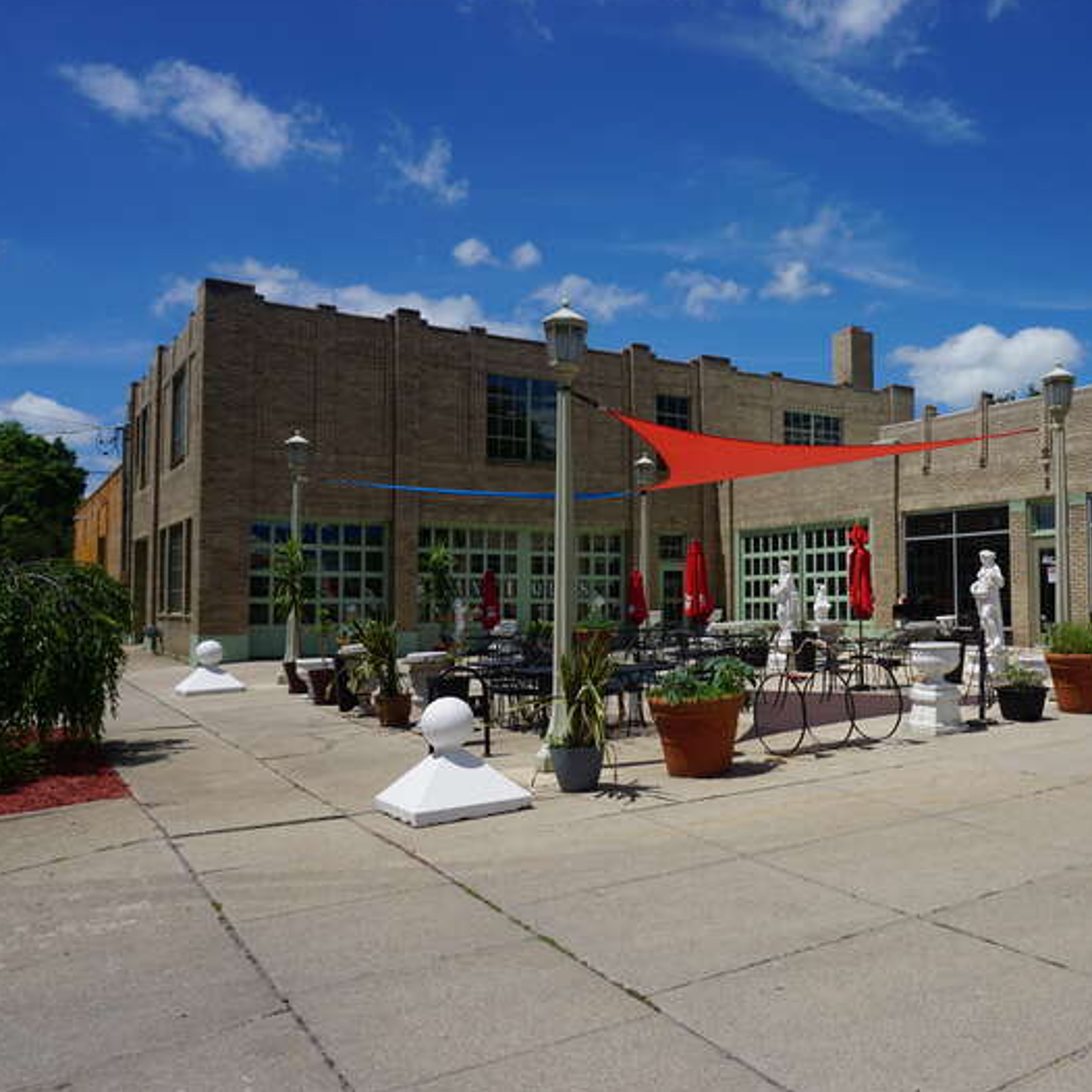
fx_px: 1106
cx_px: 787
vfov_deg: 52.5
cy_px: 543
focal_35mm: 31
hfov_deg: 50.8
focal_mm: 16
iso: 100
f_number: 11
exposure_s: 1/250
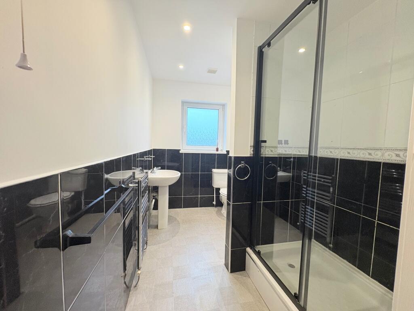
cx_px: 207
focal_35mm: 14
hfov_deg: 102.1
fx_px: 167
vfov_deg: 85.7
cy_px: 156
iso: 200
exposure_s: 1/100
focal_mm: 2.22
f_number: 2.2
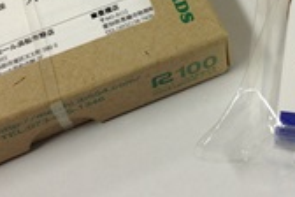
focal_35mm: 97
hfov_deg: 20.9
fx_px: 795
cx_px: 207
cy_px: -40
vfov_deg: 13.7
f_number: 2.4
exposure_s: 1/24
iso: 64
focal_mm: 4.28
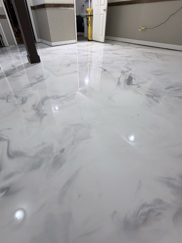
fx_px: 119
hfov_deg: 74.5
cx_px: 81
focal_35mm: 17
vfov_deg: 91.0
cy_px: 120
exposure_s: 1/60
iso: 250
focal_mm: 2.22
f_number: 2.2
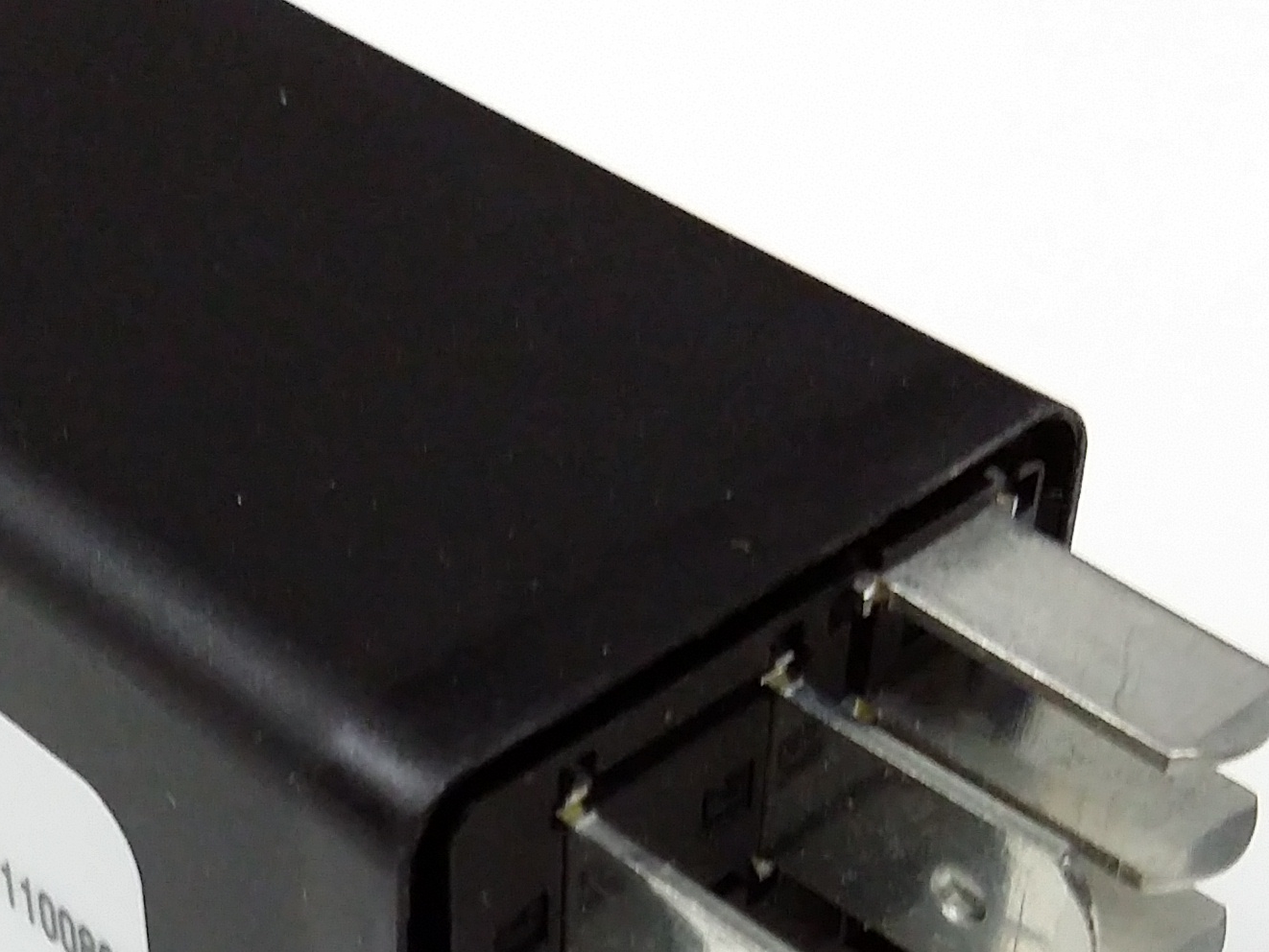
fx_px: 2897
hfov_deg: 24.5
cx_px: 352
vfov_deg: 18.1
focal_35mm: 79
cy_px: 1006
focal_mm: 3.4
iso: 200
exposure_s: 1/15
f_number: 2.4
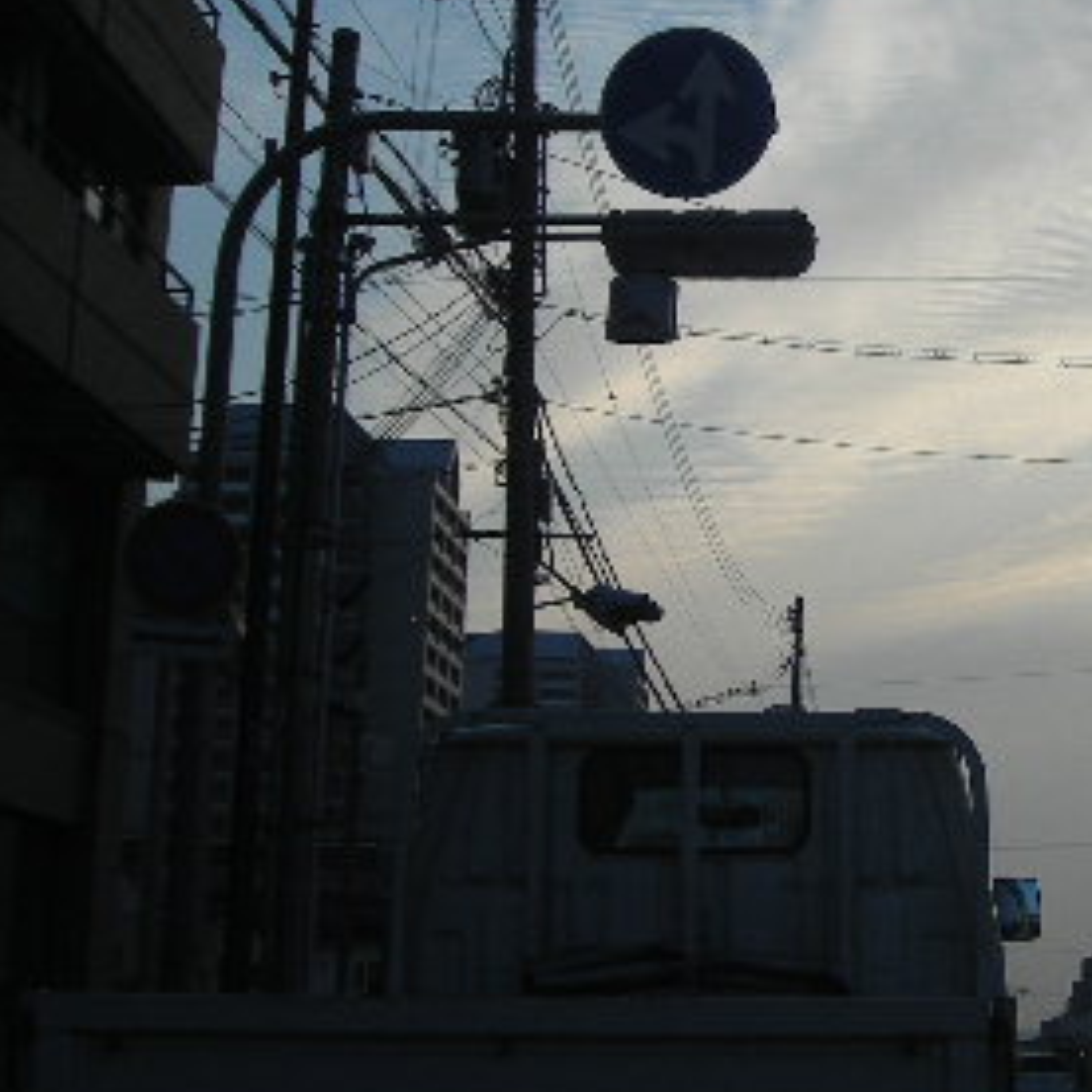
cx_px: 1104
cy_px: 423
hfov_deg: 21.4
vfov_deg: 22.2
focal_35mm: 78
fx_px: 2784
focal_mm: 6.3
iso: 50
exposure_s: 1/148
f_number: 6.4
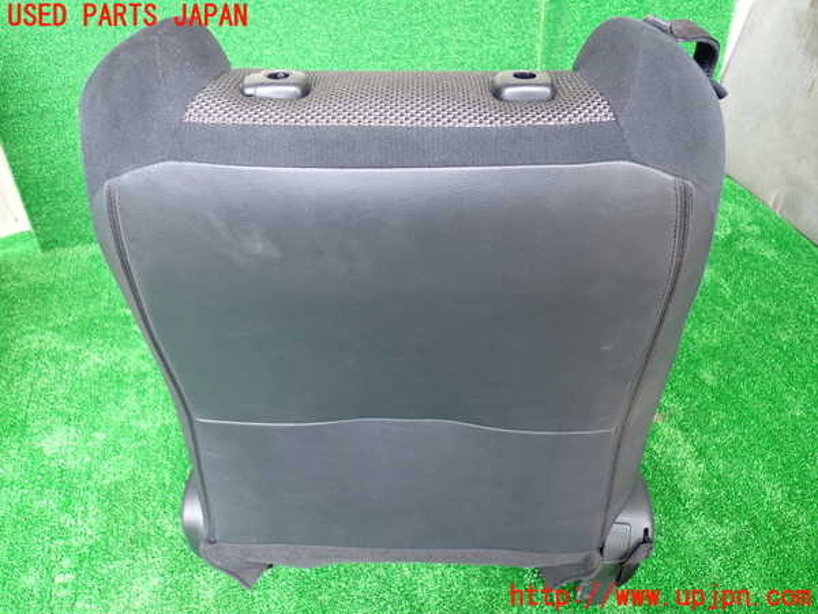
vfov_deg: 46.8
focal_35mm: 30
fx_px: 709
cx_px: 409
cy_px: 307
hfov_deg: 60.0
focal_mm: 5.4
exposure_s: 1/30
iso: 200
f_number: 2.3
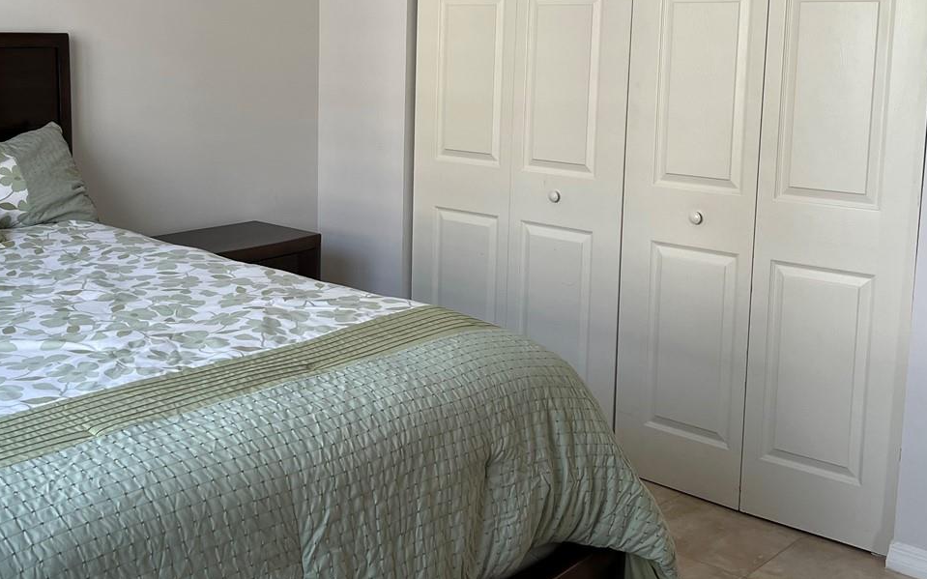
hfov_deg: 43.1
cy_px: 188
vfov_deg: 27.8
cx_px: 345
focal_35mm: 46
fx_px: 1162
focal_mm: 5.7
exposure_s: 1/120
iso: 100
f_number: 1.5
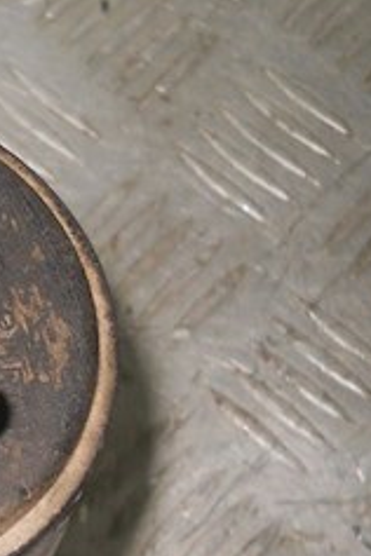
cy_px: 504
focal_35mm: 115
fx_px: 1778
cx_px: -315
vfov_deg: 17.5
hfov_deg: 11.1
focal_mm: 6.72
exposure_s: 1/30
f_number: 5.5
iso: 100
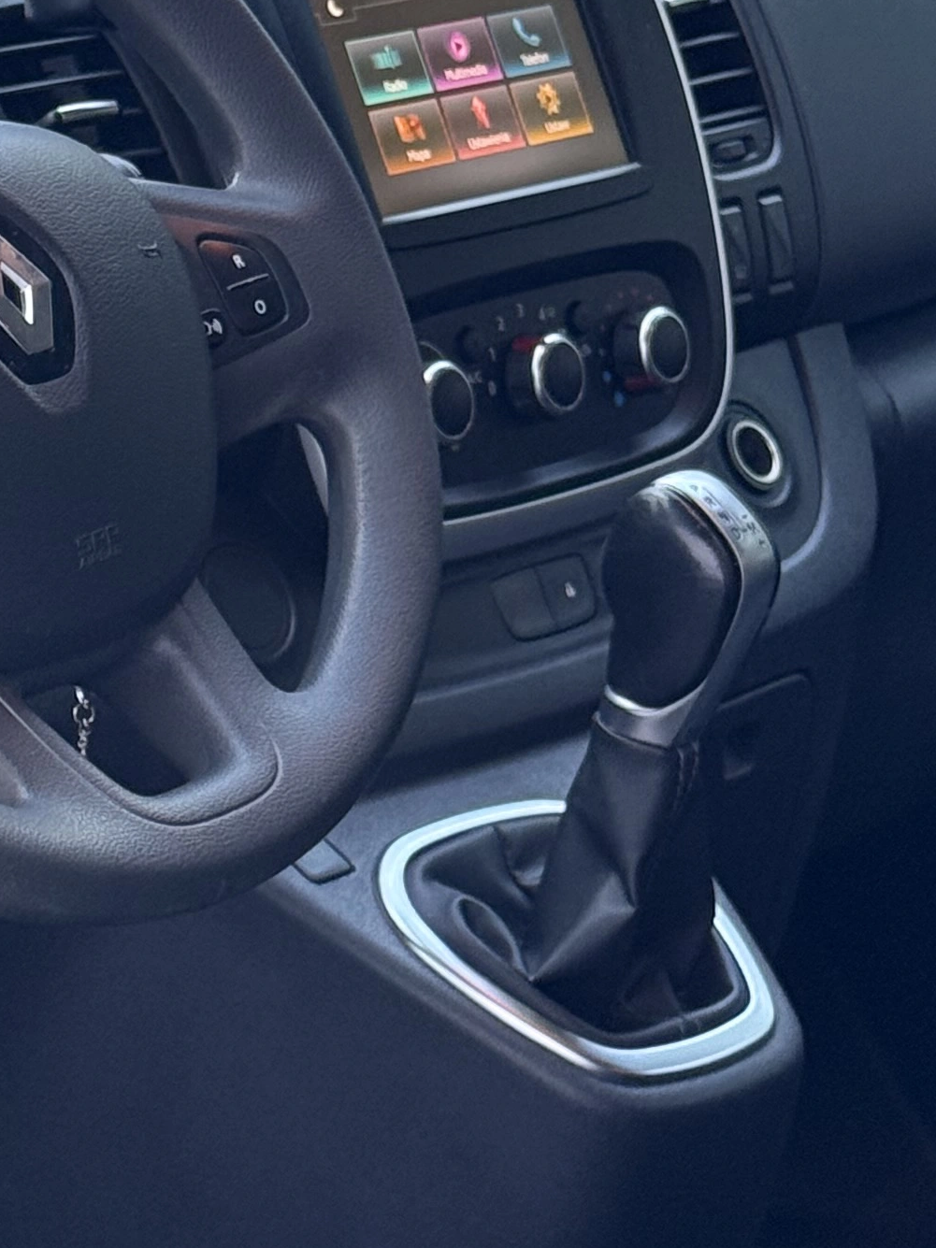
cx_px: -49
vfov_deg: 13.6
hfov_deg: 10.1
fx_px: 5228
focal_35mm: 145
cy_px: 527
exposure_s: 1/60
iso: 125
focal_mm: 6.76
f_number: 1.78
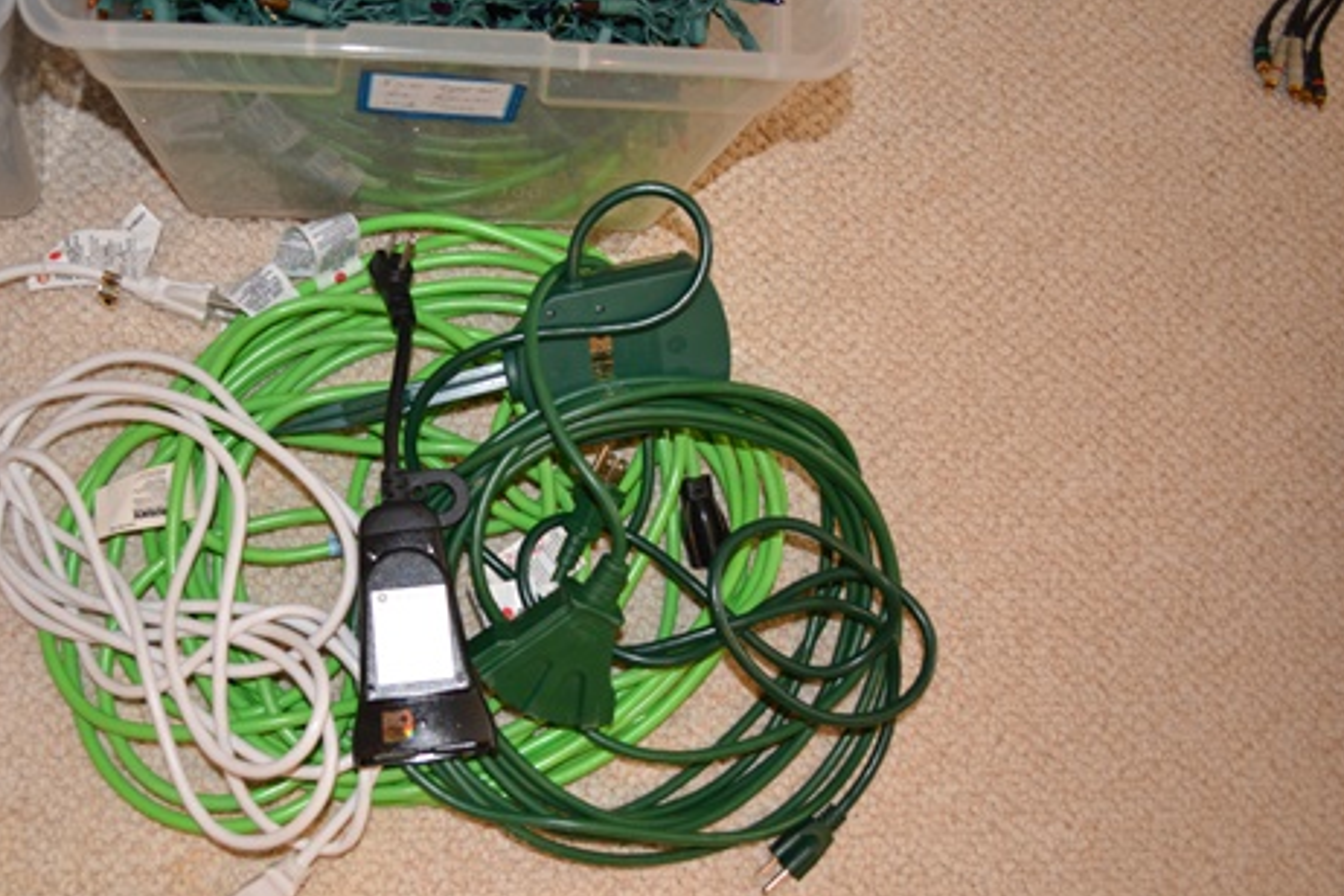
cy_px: 521
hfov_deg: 49.0
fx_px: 1456
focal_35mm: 39
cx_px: 492
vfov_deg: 34.1
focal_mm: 20
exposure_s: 1/60
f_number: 3.8
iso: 720
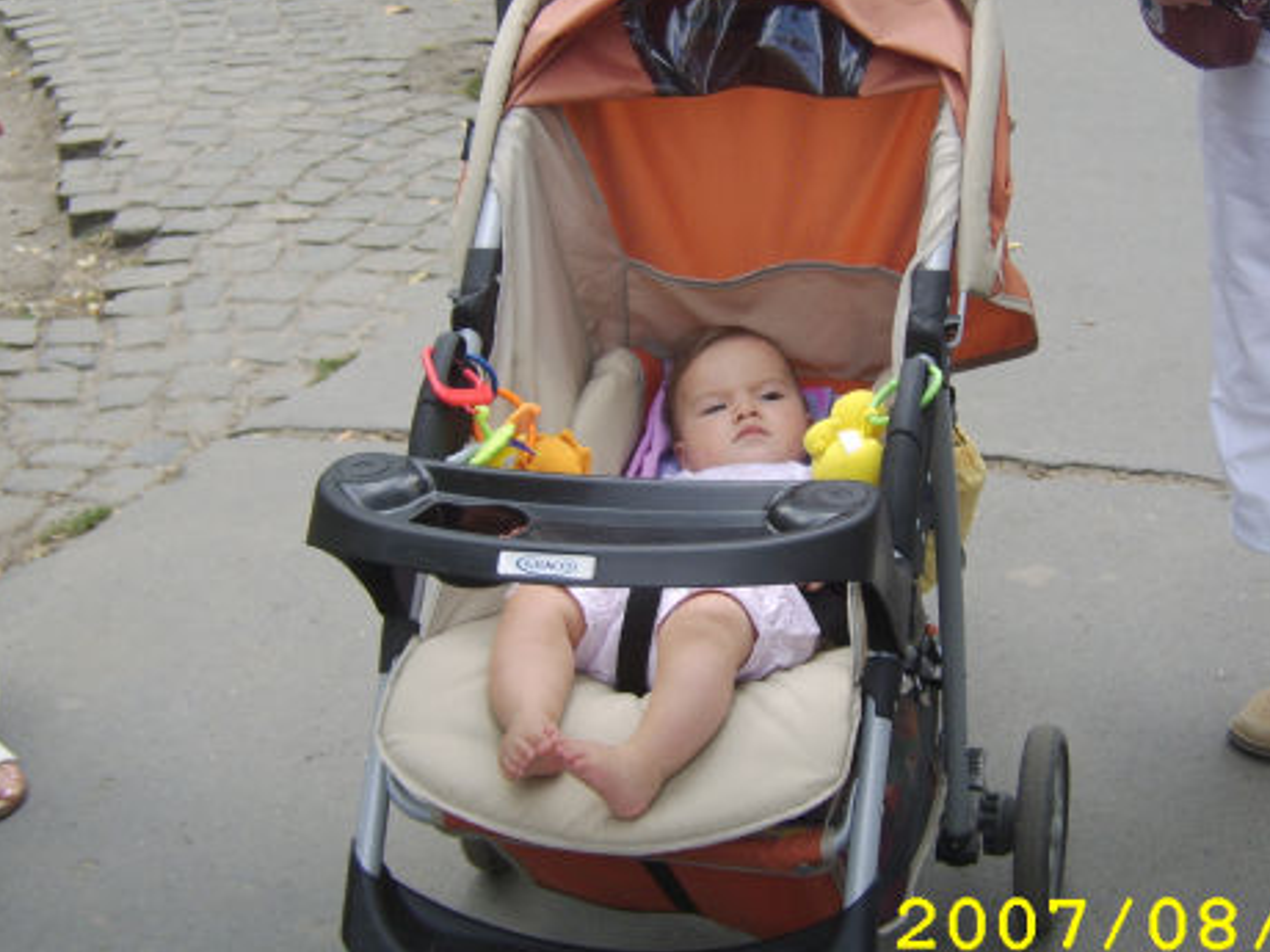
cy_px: 406
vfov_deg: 24.4
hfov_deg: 32.2
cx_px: 641
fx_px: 2201
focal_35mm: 60
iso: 71
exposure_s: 1/162
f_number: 3.5
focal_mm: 11.93
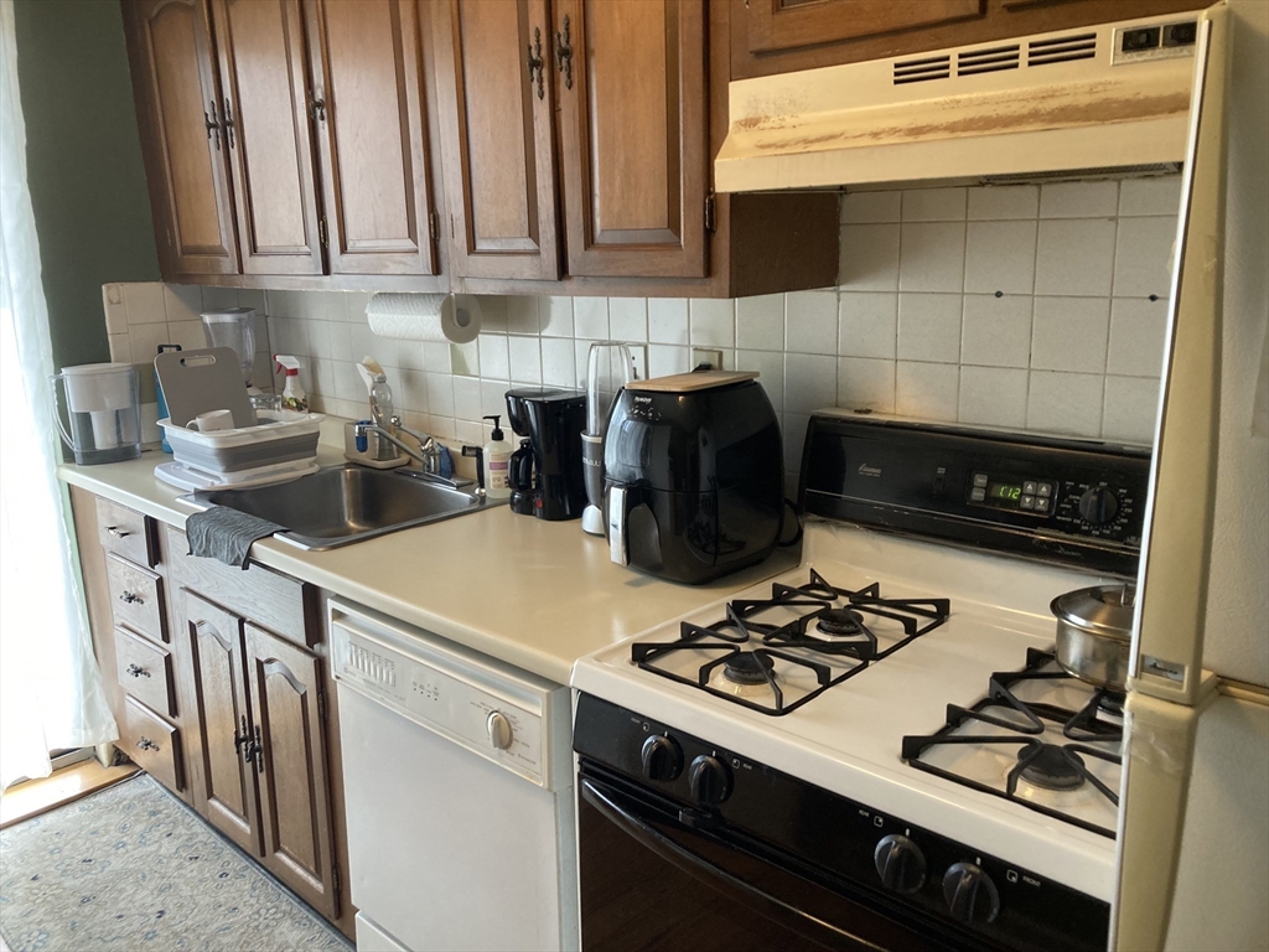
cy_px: 476
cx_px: 634
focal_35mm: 28
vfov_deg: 49.7
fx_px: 1026
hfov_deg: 63.4
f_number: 1.8
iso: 100
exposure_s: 1/60
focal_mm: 3.99
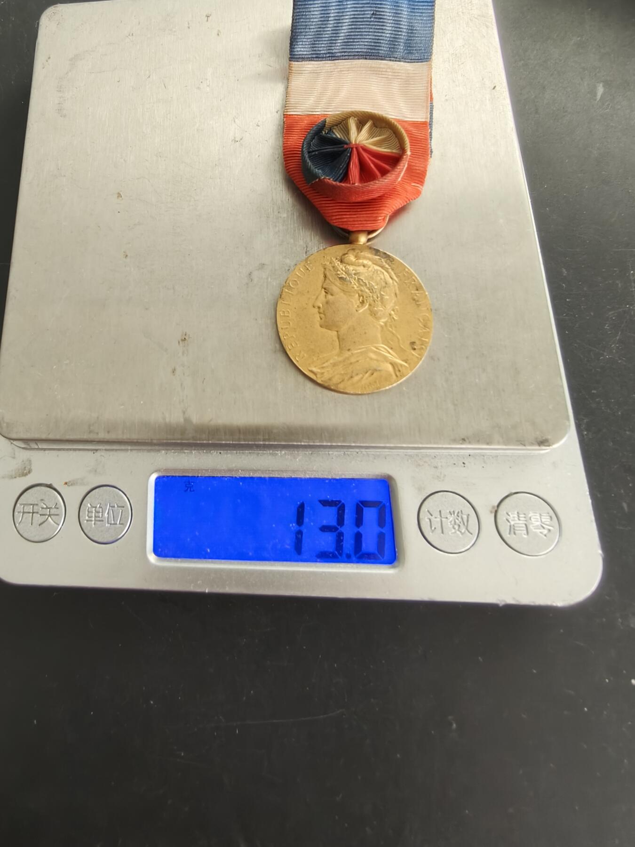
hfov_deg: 58.9
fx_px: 563
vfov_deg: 73.9
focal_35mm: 23
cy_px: 424
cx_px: 318
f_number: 2
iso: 160
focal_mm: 2.32
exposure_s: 1/69.9
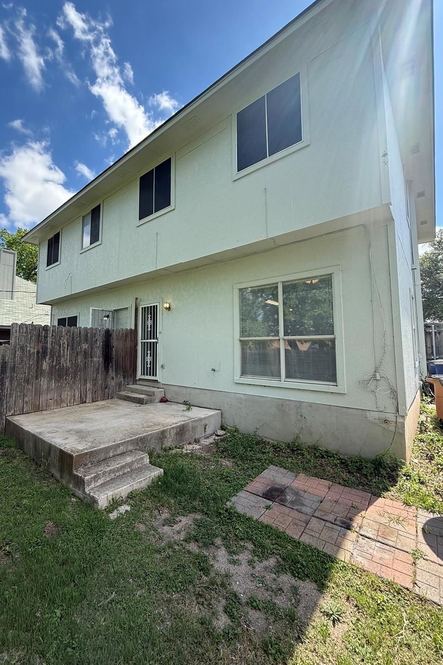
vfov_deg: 100.4
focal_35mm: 15
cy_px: 327
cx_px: 192
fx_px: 277
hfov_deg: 76.9
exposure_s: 1/734
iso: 50
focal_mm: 2.22
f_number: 2.2
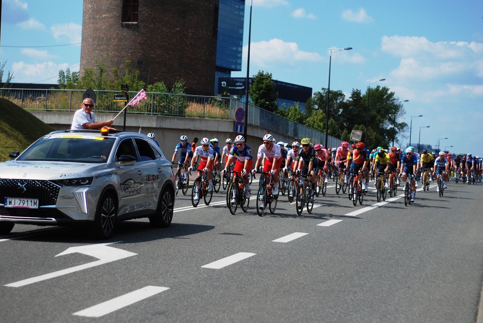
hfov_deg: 27.0
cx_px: 242
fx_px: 1007
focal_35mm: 75
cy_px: 162
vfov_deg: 18.2
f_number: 2.8
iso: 100
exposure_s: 1/4000
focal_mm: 50
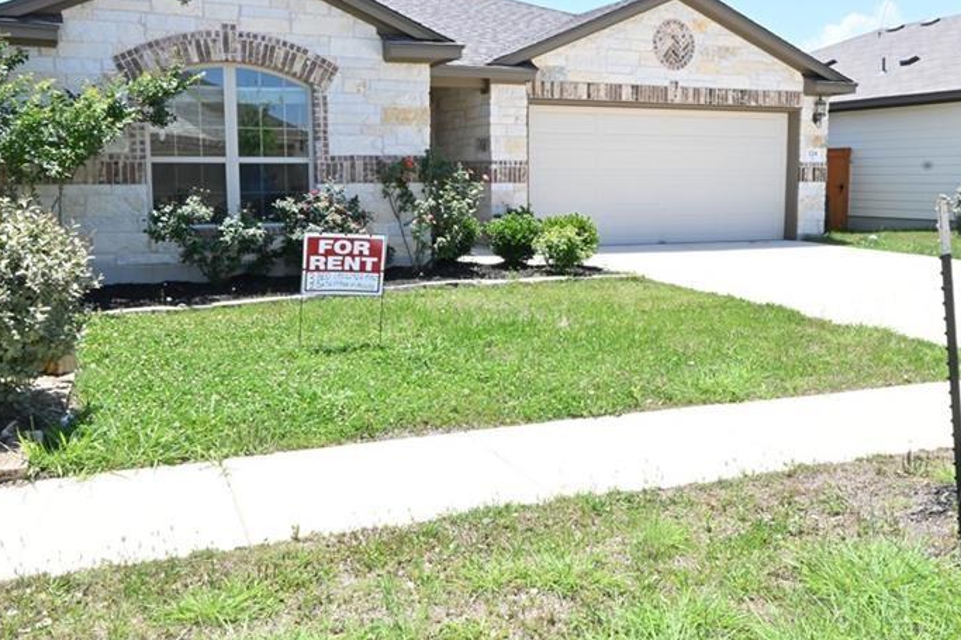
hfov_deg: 53.1
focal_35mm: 36
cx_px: 502
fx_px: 961
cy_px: 287
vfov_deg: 36.8
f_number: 20
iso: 100
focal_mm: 16
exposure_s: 1/25
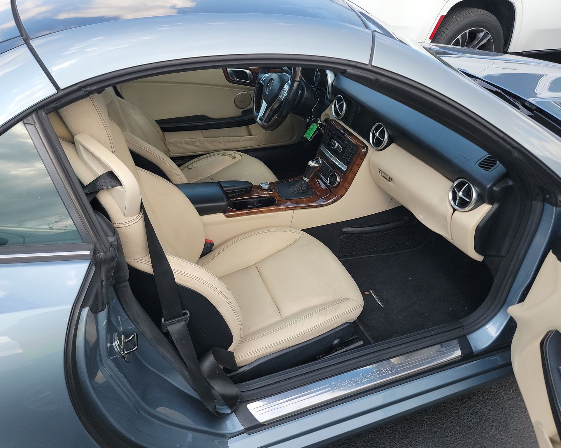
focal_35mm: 26
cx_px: 279
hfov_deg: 66.0
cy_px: 231
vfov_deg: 54.9
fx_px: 432
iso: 50
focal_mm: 6.7
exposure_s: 1/145
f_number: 1.8
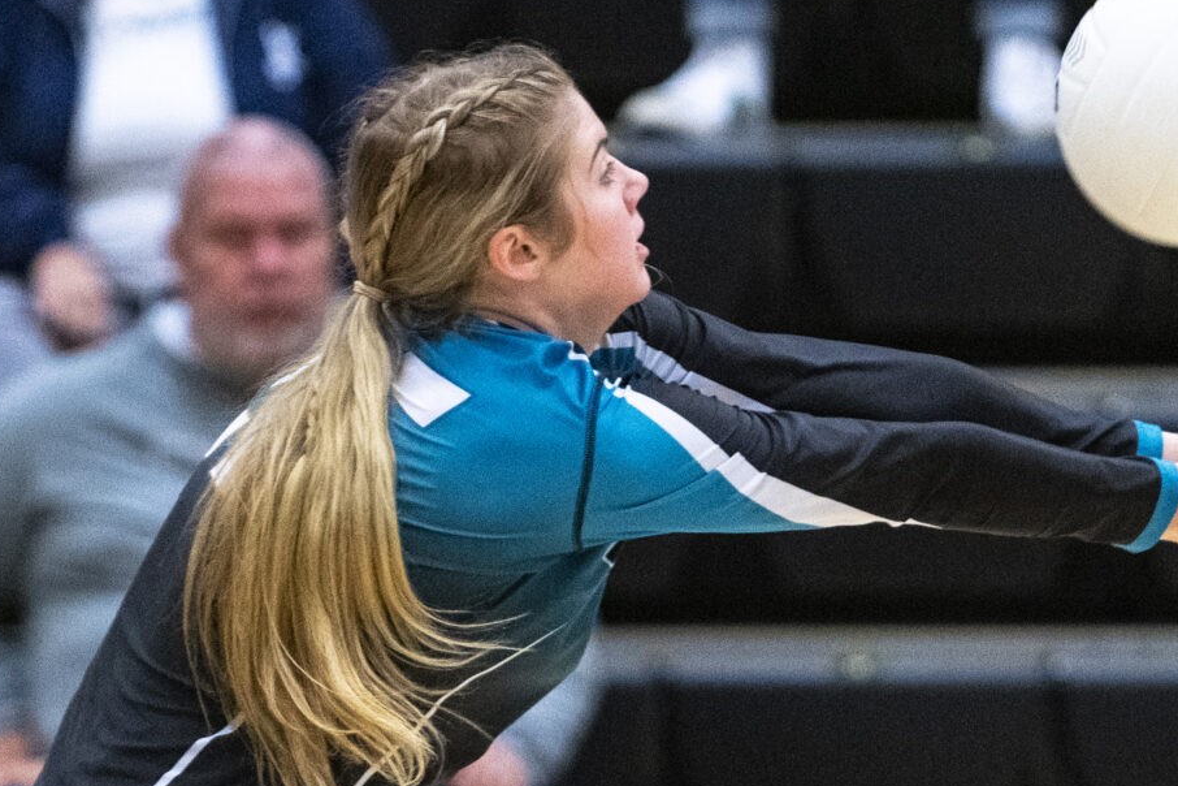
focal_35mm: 318
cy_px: 419
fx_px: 10405
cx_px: 762
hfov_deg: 6.5
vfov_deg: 4.3
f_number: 2.8
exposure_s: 1/1000
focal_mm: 160
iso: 3200
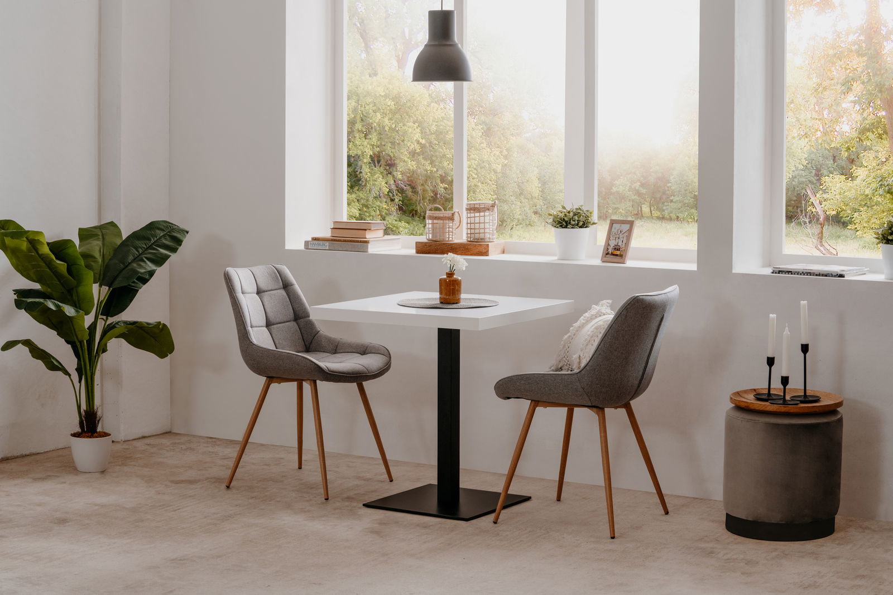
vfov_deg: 19.5
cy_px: 298
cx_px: 446
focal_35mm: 70
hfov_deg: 28.8
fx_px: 1736
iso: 200
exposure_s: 1/5
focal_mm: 70
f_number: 8
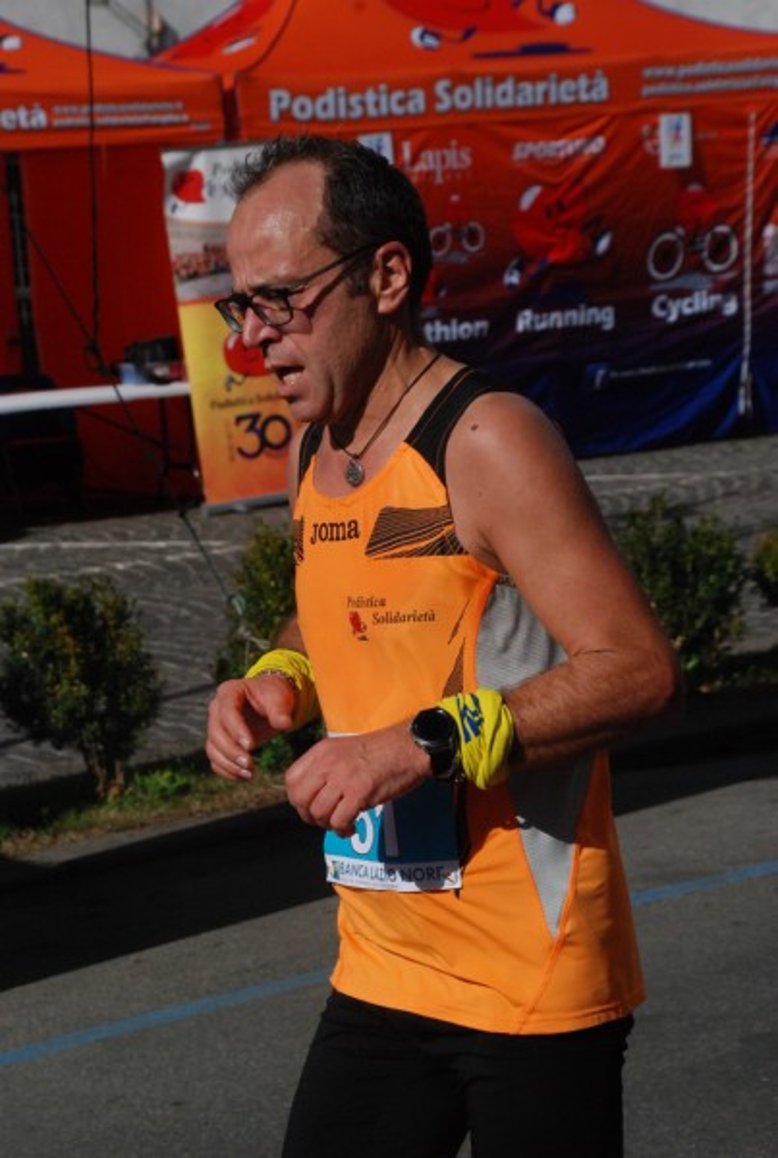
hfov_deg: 13.1
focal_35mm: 105
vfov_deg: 19.4
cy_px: 579
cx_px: 389
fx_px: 3386
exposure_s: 1/2500
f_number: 11
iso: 1000
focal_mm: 70
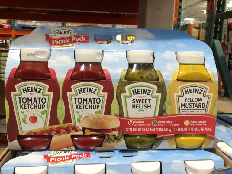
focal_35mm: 29
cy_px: 87
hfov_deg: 61.7
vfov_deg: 48.2
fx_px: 194
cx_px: 116
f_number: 2.2
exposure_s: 1/30
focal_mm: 4.15
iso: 80
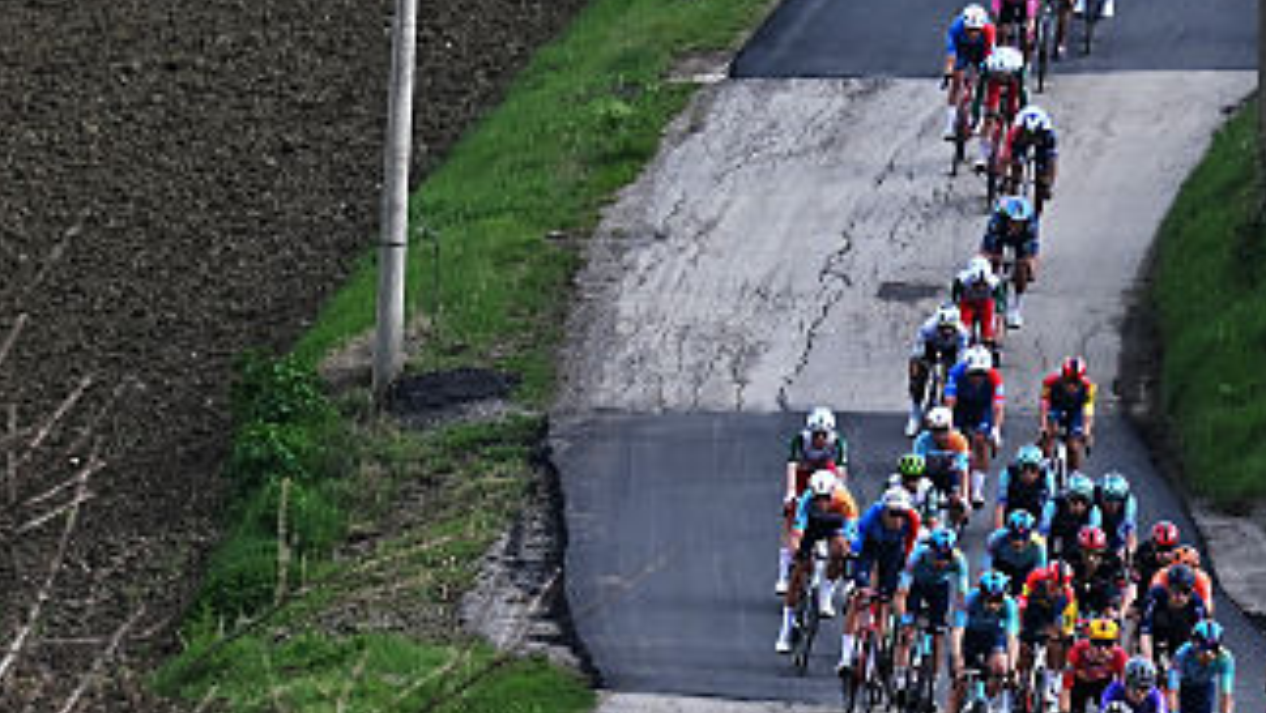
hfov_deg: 3.0
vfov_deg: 1.7
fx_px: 24180
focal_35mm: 720
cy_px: 592
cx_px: 1748
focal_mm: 145
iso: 250
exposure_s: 1/2500
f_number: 3.2
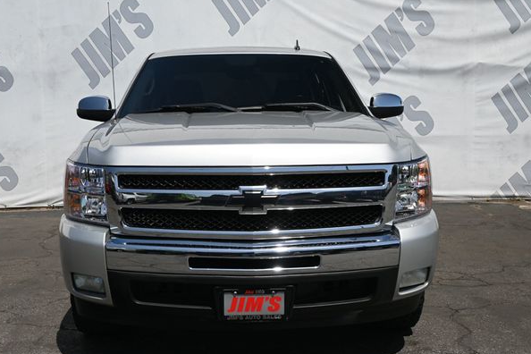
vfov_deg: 31.3
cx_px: 246
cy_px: 182
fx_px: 631
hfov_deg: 45.6
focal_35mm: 43
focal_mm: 26.5
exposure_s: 1/320
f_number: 6.3
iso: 100
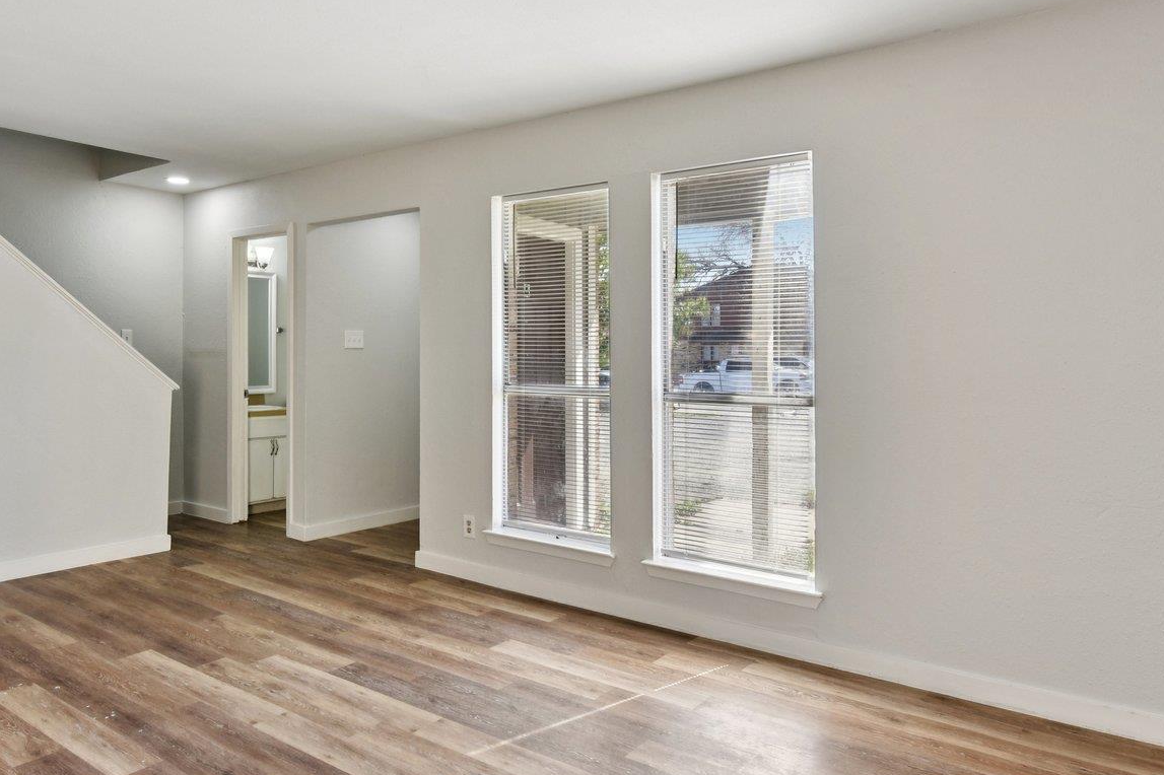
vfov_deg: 51.2
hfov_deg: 70.8
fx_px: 808
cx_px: 470
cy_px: 357
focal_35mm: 25
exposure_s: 1/25
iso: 100
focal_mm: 14
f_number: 8
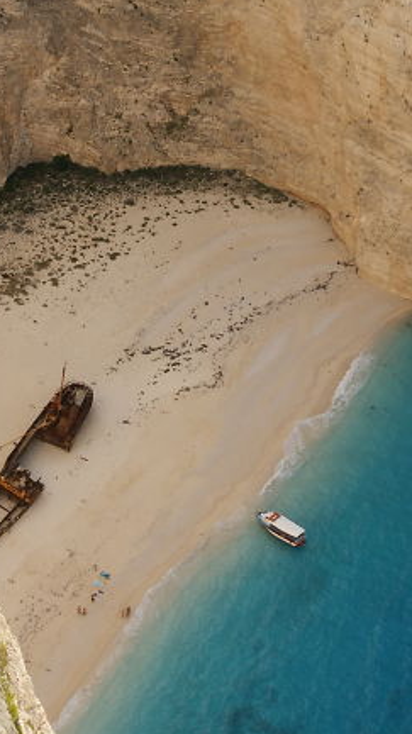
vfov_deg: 22.2
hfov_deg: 12.6
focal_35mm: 96
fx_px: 1868
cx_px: 237
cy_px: 303
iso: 100
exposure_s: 1/80
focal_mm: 30
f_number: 9
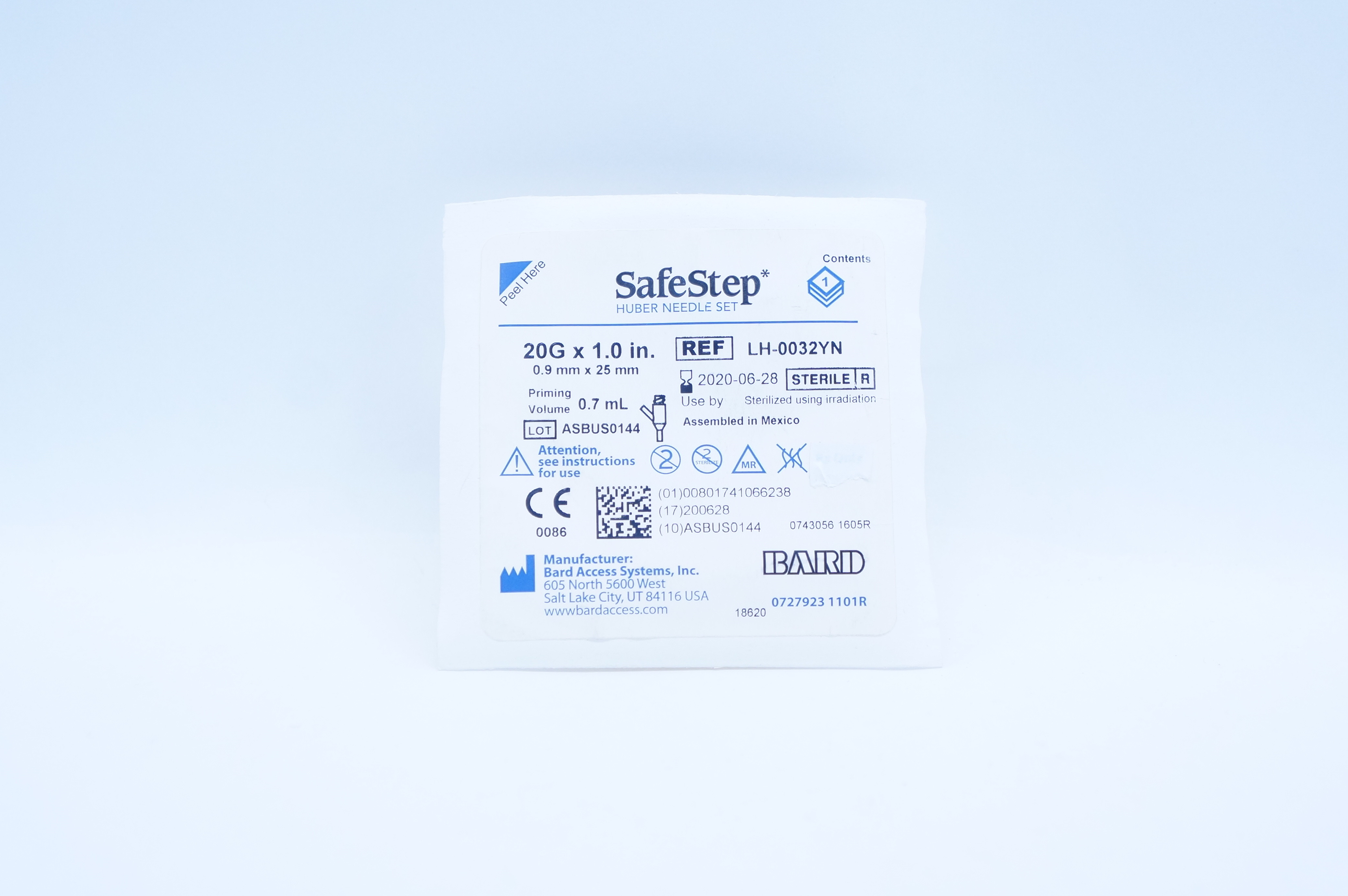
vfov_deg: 21.2
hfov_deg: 31.5
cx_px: 678
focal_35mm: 64
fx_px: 2394
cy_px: 439
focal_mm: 36
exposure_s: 1/200
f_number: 5
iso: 800
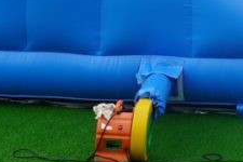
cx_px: 253
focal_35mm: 109
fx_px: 736
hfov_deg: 18.2
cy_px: -86
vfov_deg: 12.0
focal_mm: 16
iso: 100
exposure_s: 1/160
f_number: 10
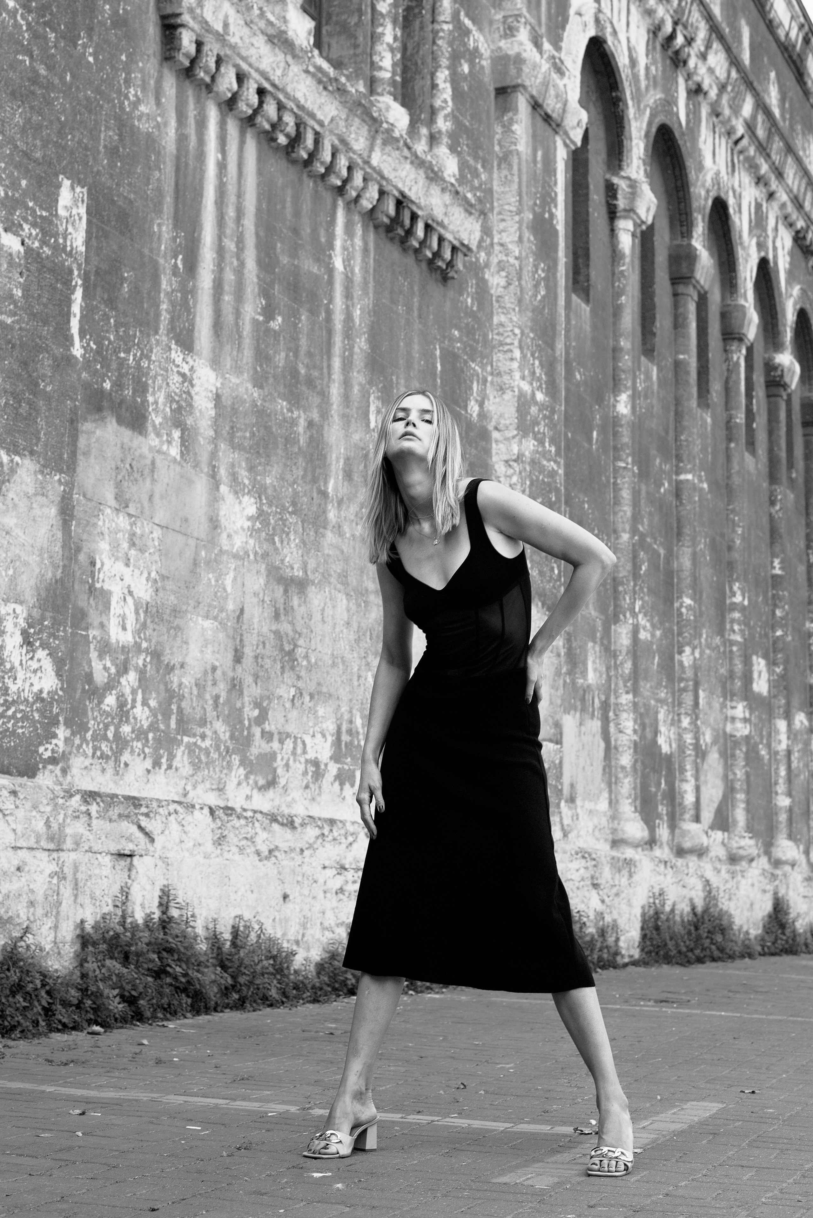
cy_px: 609
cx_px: 406
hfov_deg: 27.0
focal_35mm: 50
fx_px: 1693
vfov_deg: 39.6
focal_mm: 50
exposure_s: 1/200
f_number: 5.6
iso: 250
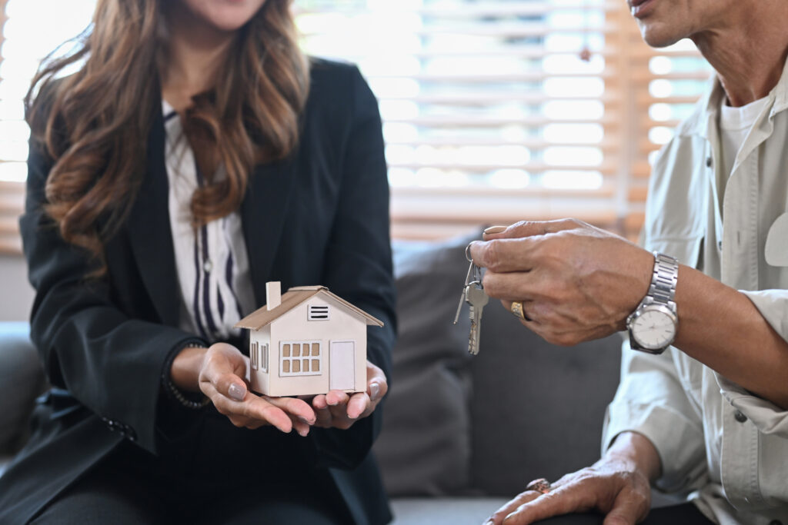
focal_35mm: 50
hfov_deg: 39.6
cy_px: 262
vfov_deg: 27.0
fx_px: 1095
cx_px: 394
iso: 800
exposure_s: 1/160
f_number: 2.8
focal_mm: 50
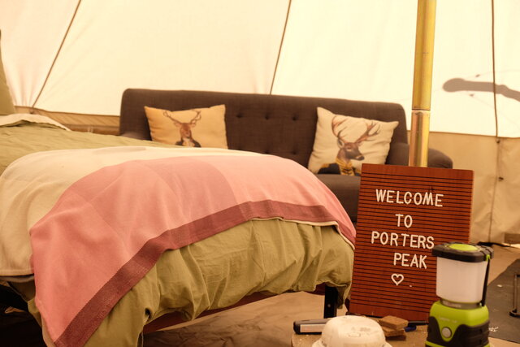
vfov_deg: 27.5
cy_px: 174
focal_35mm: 49
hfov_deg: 40.3
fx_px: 708
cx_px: 260
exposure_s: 1/160
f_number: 5
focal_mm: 32.6
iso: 200
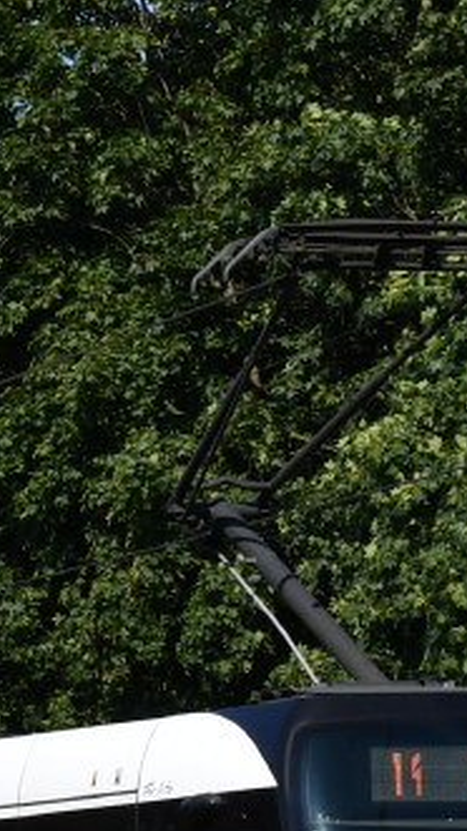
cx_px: -198
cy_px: 724
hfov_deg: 4.4
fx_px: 6081
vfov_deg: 7.8
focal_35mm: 276
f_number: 8
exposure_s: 1/833
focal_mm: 45
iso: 200
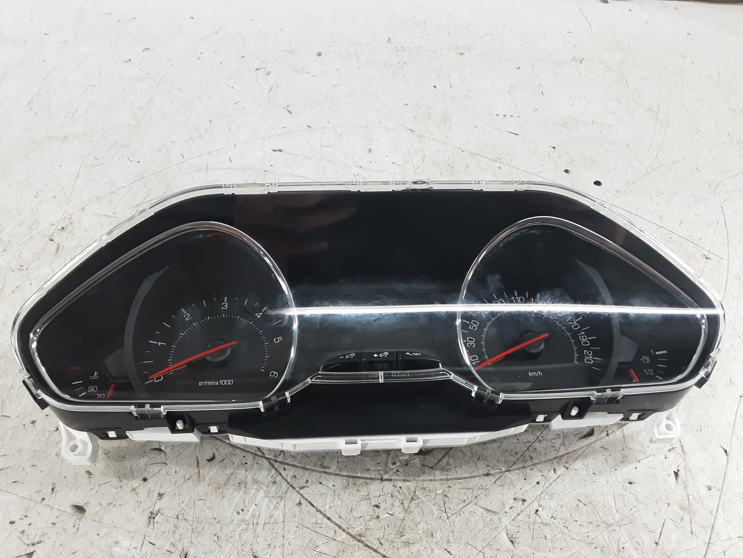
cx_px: 372
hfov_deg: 65.3
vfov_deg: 51.4
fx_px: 580
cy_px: 279
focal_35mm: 27
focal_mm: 2.91
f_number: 1.9
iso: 200
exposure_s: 1/50
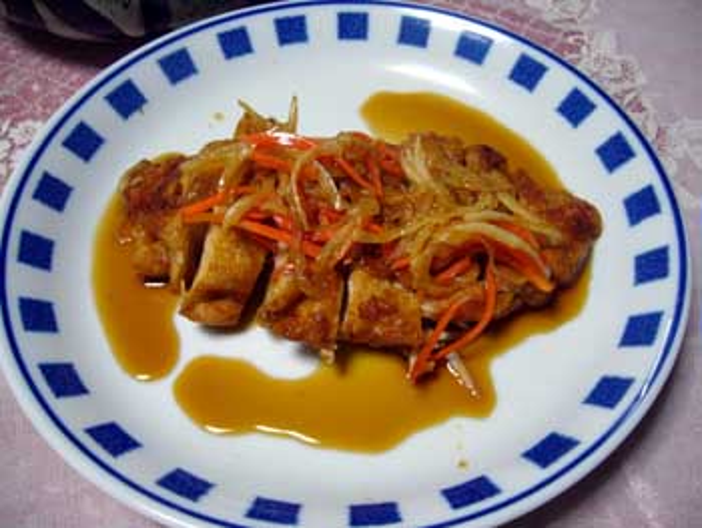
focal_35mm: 35
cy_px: 264
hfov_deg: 52.6
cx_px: 351
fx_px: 710
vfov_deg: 40.7
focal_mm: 5.8
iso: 80
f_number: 2.8
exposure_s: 1/8
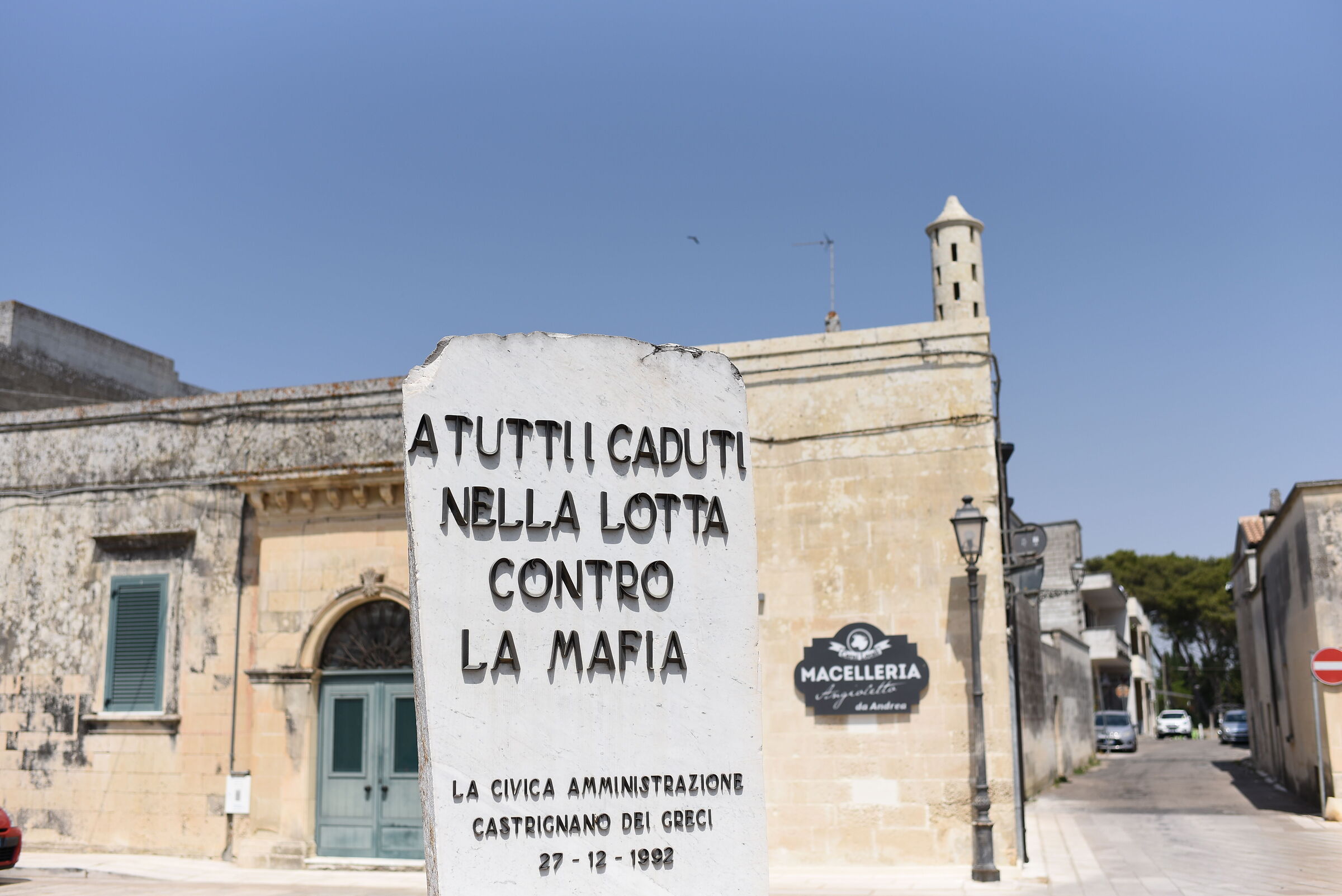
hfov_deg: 54.4
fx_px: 1305
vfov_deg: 37.9
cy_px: 448
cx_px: 671
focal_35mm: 35
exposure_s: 1/4000
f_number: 3.3
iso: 125
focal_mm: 35
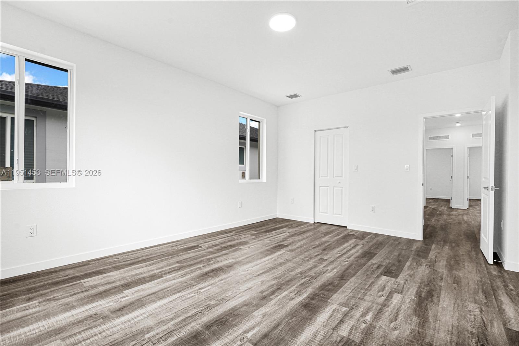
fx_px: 231
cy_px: 173
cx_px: 260
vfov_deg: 73.7
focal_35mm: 16
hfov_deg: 96.7
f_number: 8
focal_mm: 16
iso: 500
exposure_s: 1/30
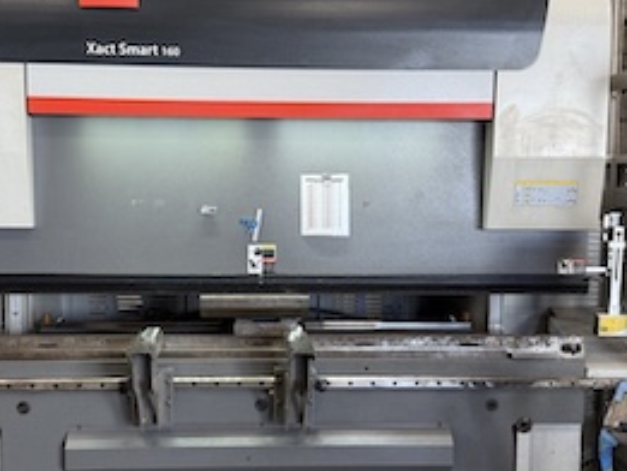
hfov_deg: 41.2
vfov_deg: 31.5
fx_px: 834
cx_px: 279
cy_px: 266
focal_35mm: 46
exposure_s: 1/120
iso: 80
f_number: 1.78
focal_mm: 6.76
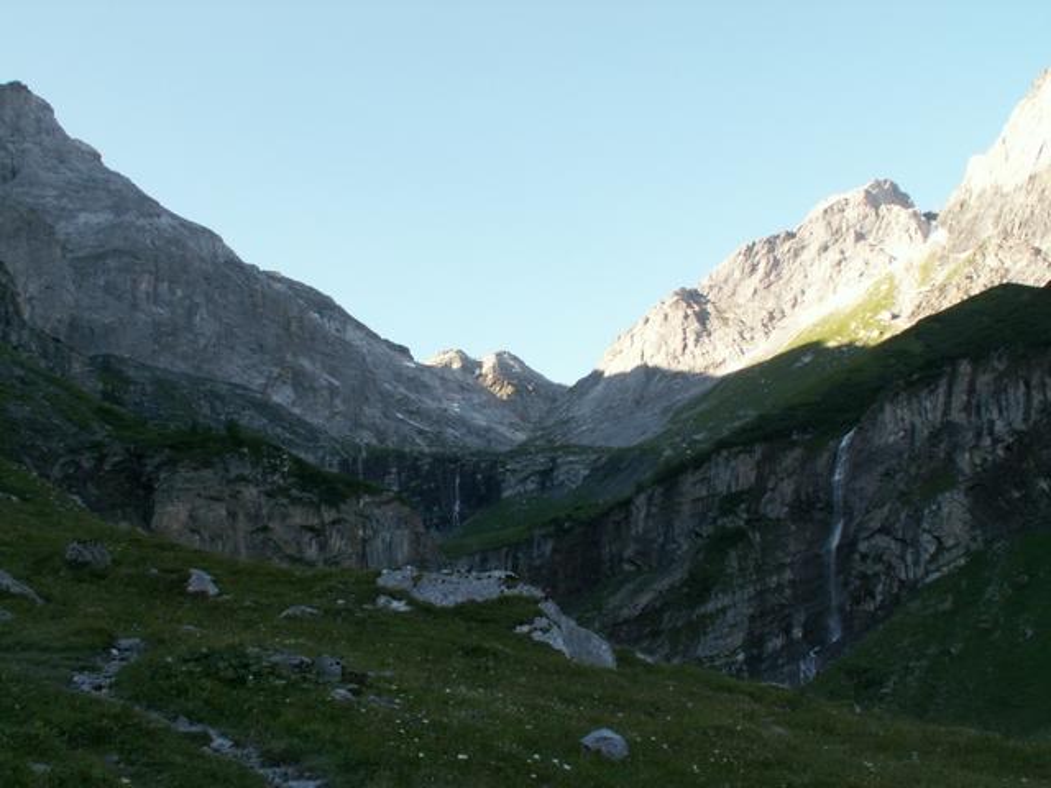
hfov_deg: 52.6
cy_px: 394
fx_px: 1063
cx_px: 526
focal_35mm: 35
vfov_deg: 40.7
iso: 50
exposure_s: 1/30
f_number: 7.1
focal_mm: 5.86
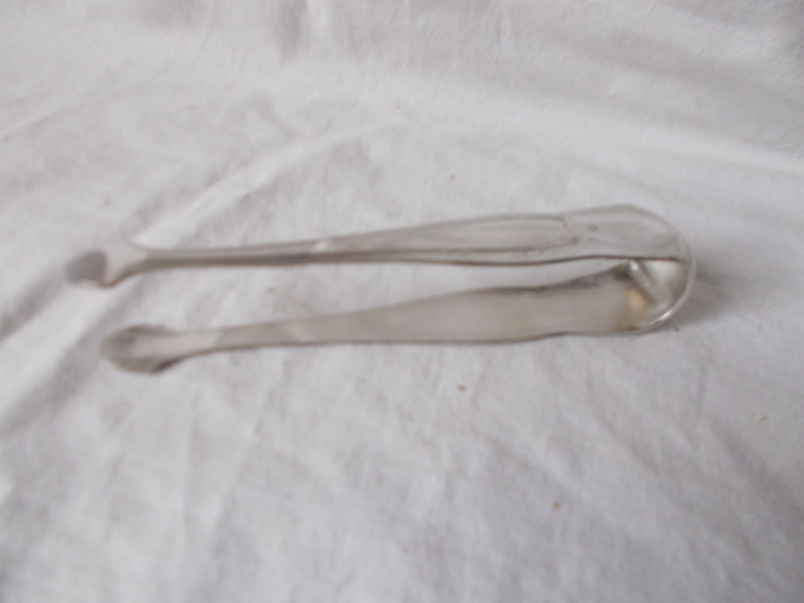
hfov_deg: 67.3
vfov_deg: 53.1
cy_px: 302
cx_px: 402
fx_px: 604
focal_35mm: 26
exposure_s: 1/25
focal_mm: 4.6
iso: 160
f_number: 3.2
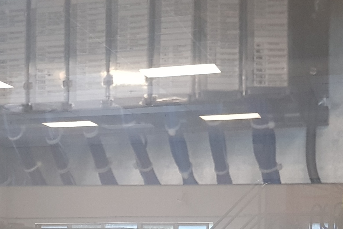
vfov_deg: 17.7
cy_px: 235
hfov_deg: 26.6
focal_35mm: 75
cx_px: 83
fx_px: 715
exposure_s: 1/13
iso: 250
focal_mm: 4.3
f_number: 1.7
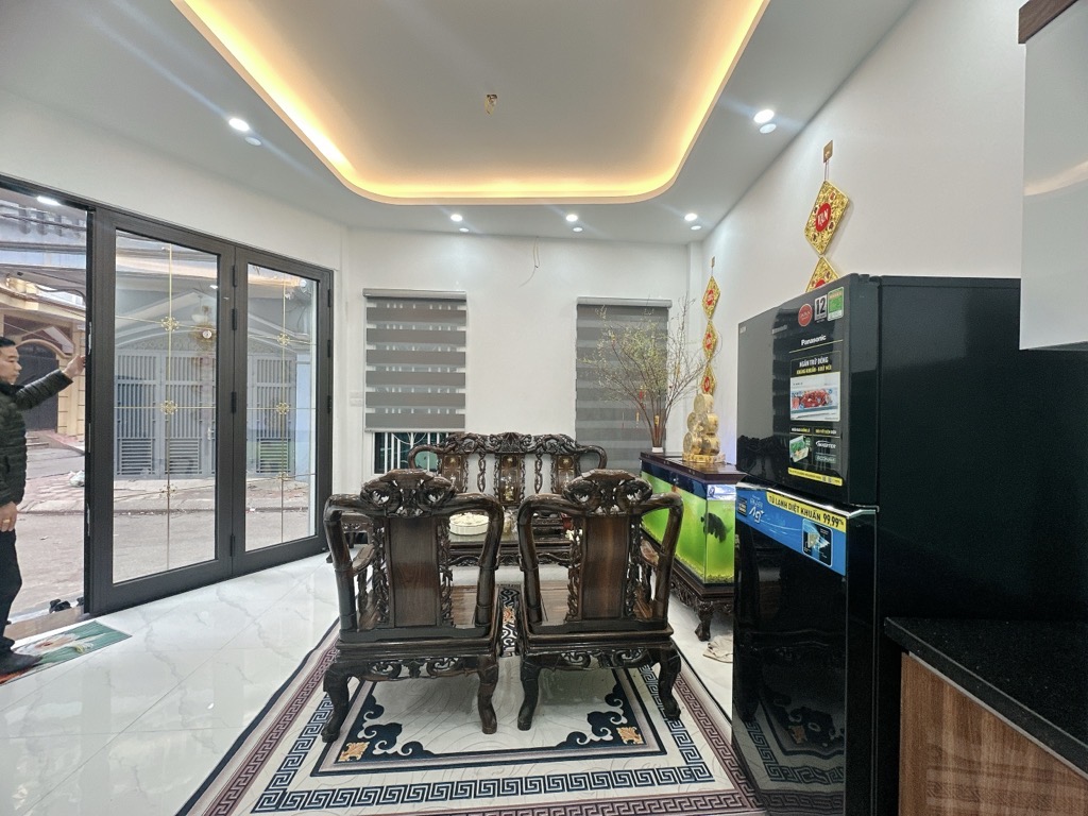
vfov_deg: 85.7
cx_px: 544
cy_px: 408
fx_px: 440
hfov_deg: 102.1
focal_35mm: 14
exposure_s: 1/100
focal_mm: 2.22
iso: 160
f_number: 2.2
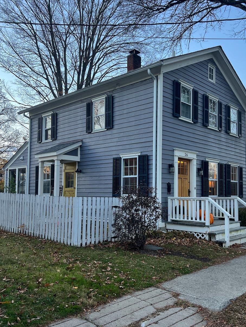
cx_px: 143
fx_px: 313
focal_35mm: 33
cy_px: 172
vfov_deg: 55.3
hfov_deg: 42.8
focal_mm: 5.7
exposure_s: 1/121
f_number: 1.5
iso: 64
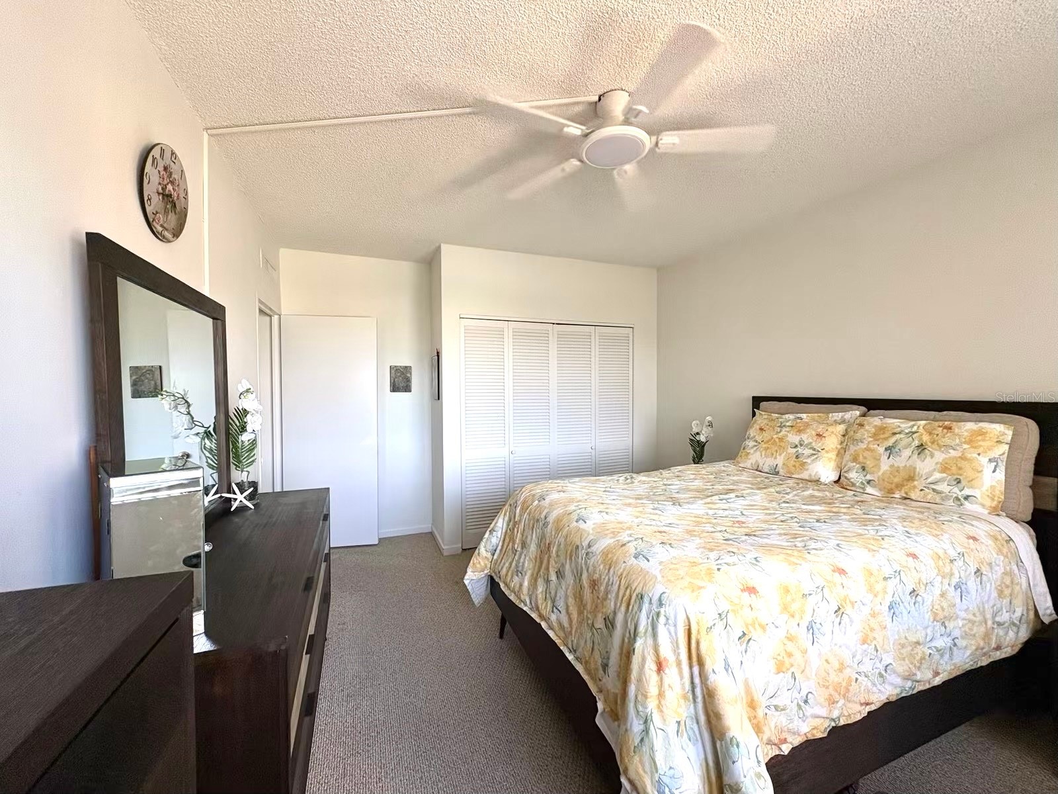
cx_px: 529
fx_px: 428
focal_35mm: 14
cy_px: 397
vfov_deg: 85.7
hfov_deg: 102.1
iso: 250
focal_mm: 2.22
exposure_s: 1/91
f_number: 2.2
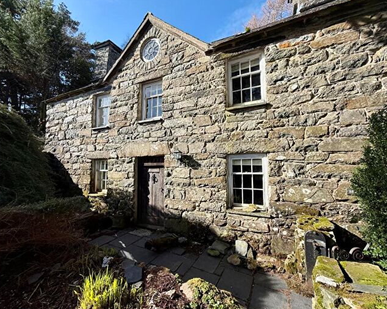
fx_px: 172
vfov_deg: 84.0
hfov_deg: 96.8
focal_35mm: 15
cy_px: 155
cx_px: 194
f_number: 2.2
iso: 50
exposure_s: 1/1068
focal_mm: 2.22
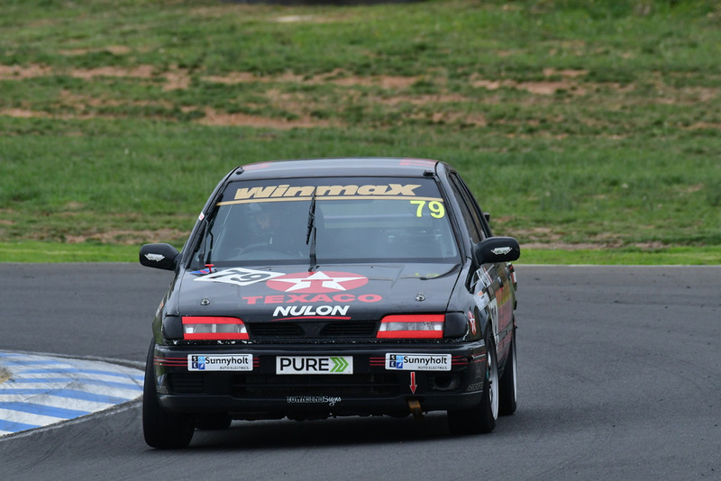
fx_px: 15025
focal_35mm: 750
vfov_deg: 1.8
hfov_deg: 2.7
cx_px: 360
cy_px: 240
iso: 1000
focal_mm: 500
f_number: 11
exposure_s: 1/640
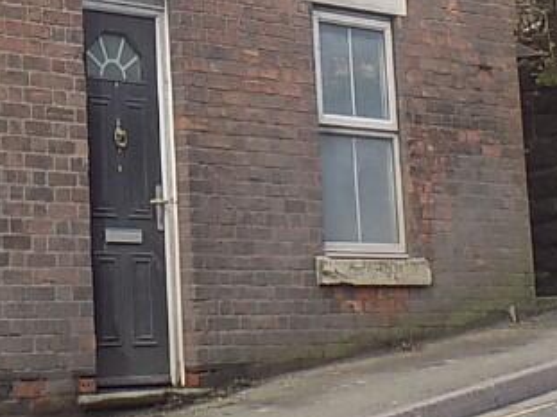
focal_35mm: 135
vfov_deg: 10.8
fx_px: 2171
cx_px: -36
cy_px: -72
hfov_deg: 14.3
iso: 80
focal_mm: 7.3
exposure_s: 1/60
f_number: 3.6
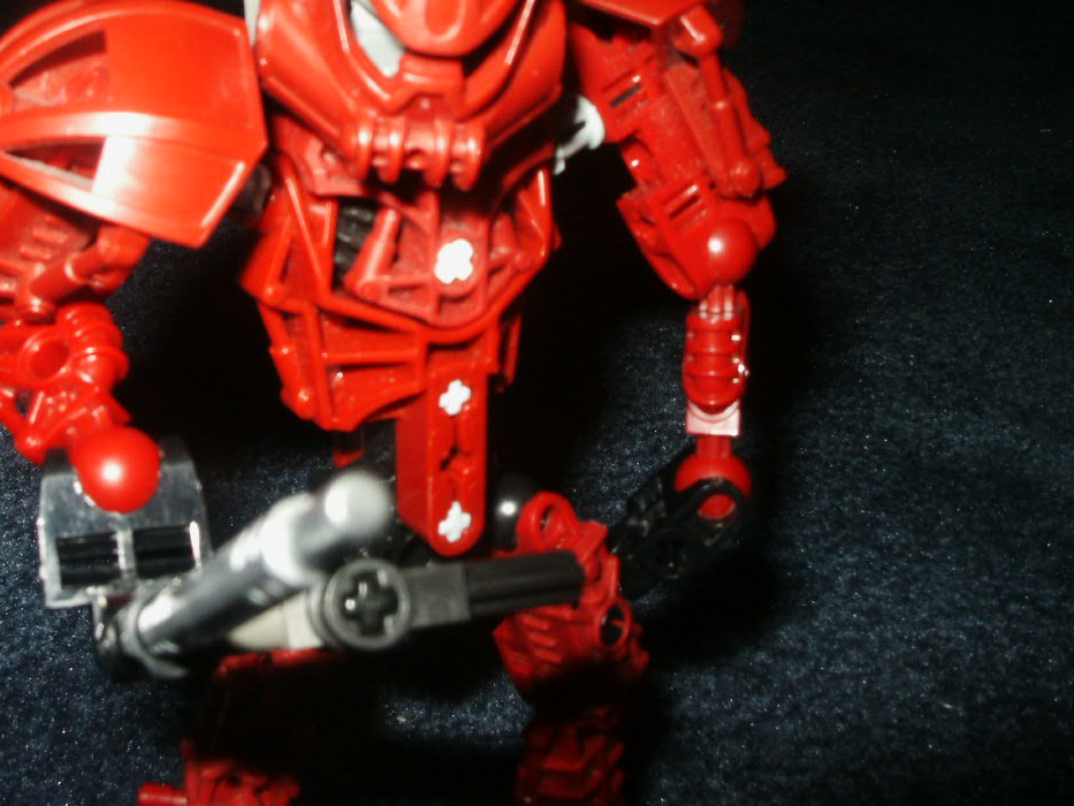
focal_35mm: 48
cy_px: 286
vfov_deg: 30.1
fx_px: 1489
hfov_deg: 39.2
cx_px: 366
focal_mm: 7.19
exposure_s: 1/45
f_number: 6.7
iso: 200
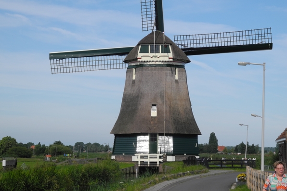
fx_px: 877
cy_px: 90
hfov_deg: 18.6
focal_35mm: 110
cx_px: 144
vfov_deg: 12.4
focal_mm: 22.5
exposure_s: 1/1250
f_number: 4.5
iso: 100
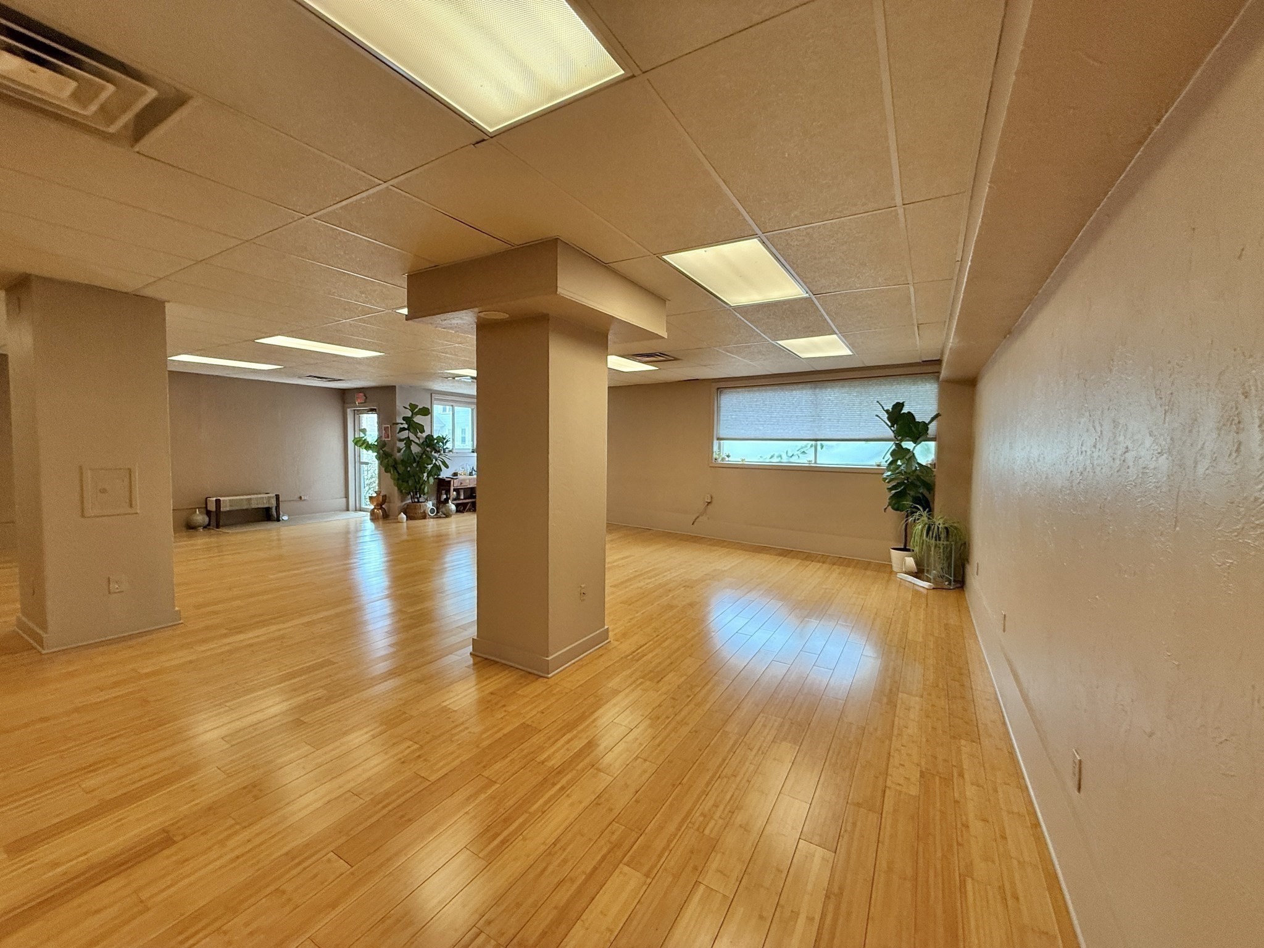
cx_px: 632
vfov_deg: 85.7
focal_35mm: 14
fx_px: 511
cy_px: 474
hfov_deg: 102.1
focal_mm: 2.22
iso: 200
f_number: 2.2
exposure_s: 1/120
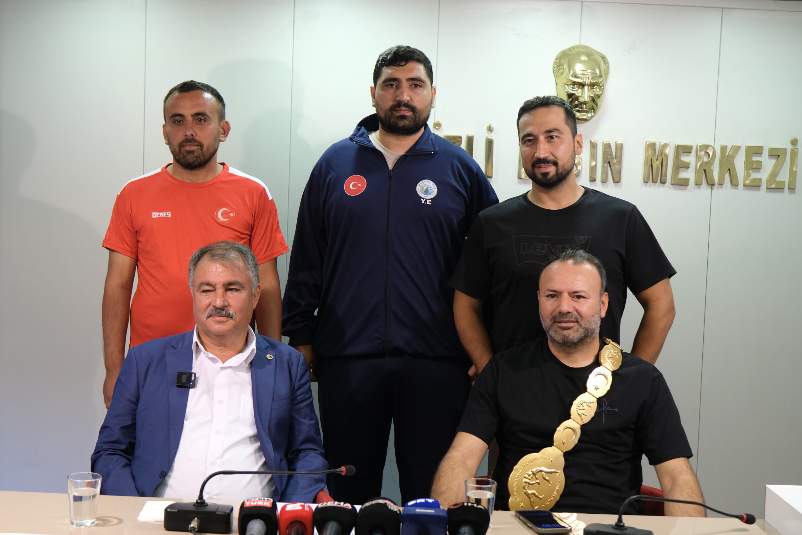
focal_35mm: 49
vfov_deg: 27.5
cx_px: 401
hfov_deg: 40.3
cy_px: 268
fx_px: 1092
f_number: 4
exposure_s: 1/60
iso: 1250
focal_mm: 32.5
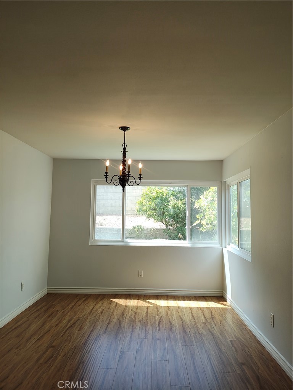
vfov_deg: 69.4
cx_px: 146
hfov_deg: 54.9
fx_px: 282
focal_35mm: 25
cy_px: 195
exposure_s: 1/120
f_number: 1.7
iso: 148
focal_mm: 4.71
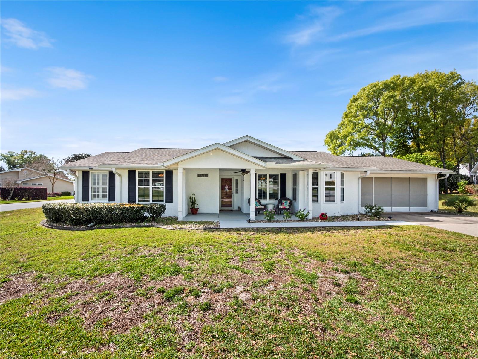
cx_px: 239
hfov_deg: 102.1
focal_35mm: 14
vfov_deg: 85.7
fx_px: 193
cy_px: 180
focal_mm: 7
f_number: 5.6
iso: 200
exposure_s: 1/250
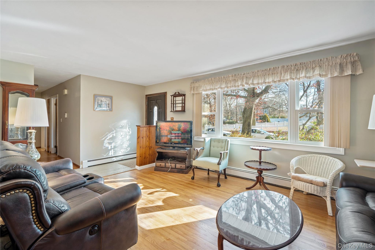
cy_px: 125
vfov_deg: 73.7
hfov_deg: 96.7
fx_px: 167
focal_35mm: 16
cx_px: 188
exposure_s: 1/10
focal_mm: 16
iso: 500
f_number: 5
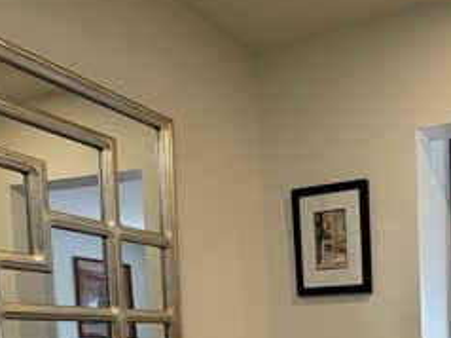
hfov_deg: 45.1
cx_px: 445
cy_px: 382
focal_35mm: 35
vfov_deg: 34.4
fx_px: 456
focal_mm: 2.2
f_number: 2.2
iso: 250
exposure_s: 1/60
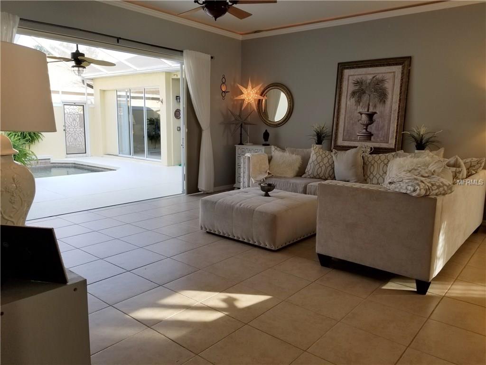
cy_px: 182
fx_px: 365
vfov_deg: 53.1
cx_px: 243
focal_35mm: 26
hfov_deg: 67.3
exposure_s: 1/133
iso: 50
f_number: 1.7
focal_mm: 4.3
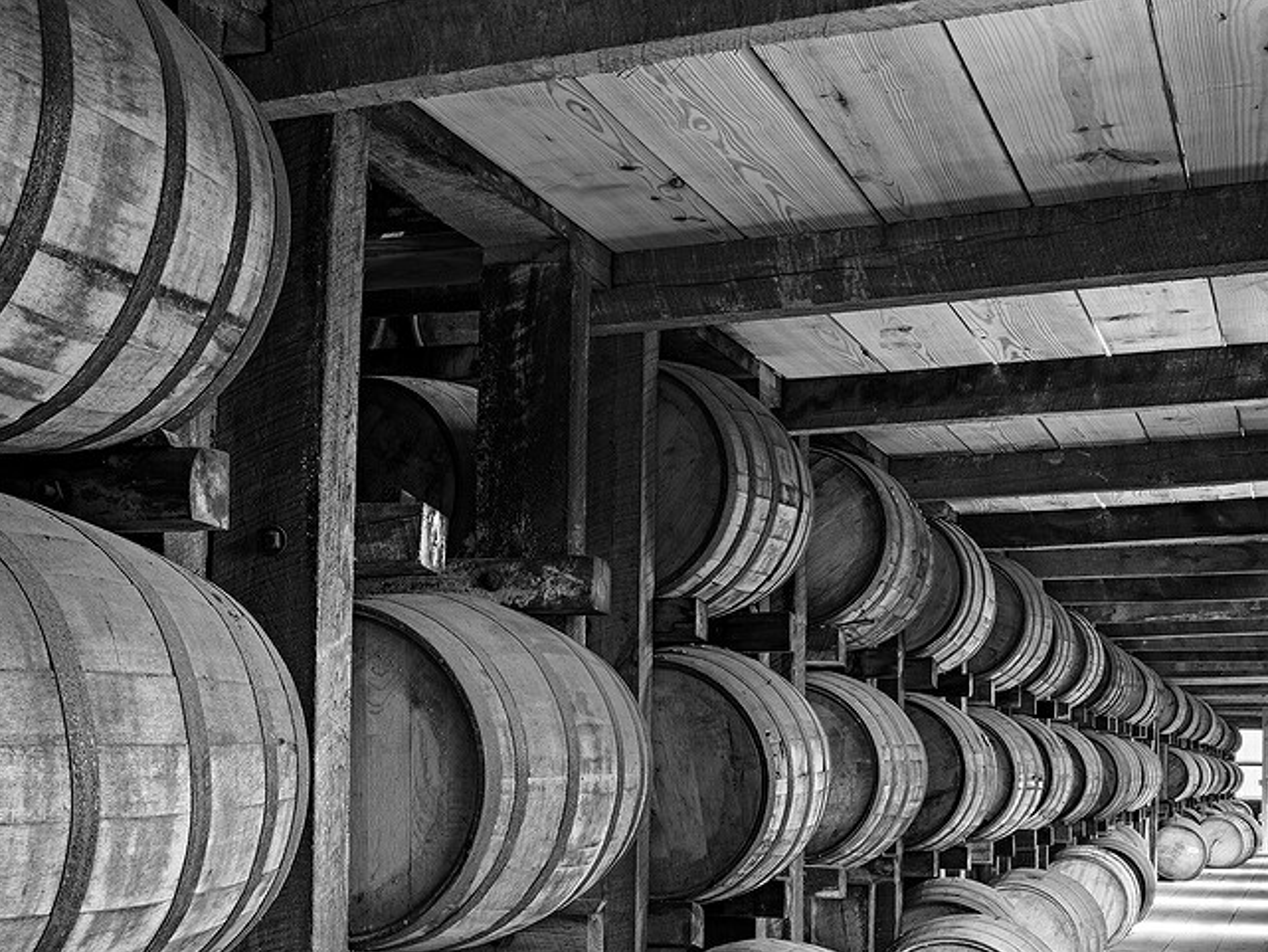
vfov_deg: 27.6
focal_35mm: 52
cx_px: 503
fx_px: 1905
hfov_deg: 36.7
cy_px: 722
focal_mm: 32
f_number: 22
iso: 100
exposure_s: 1/1.25
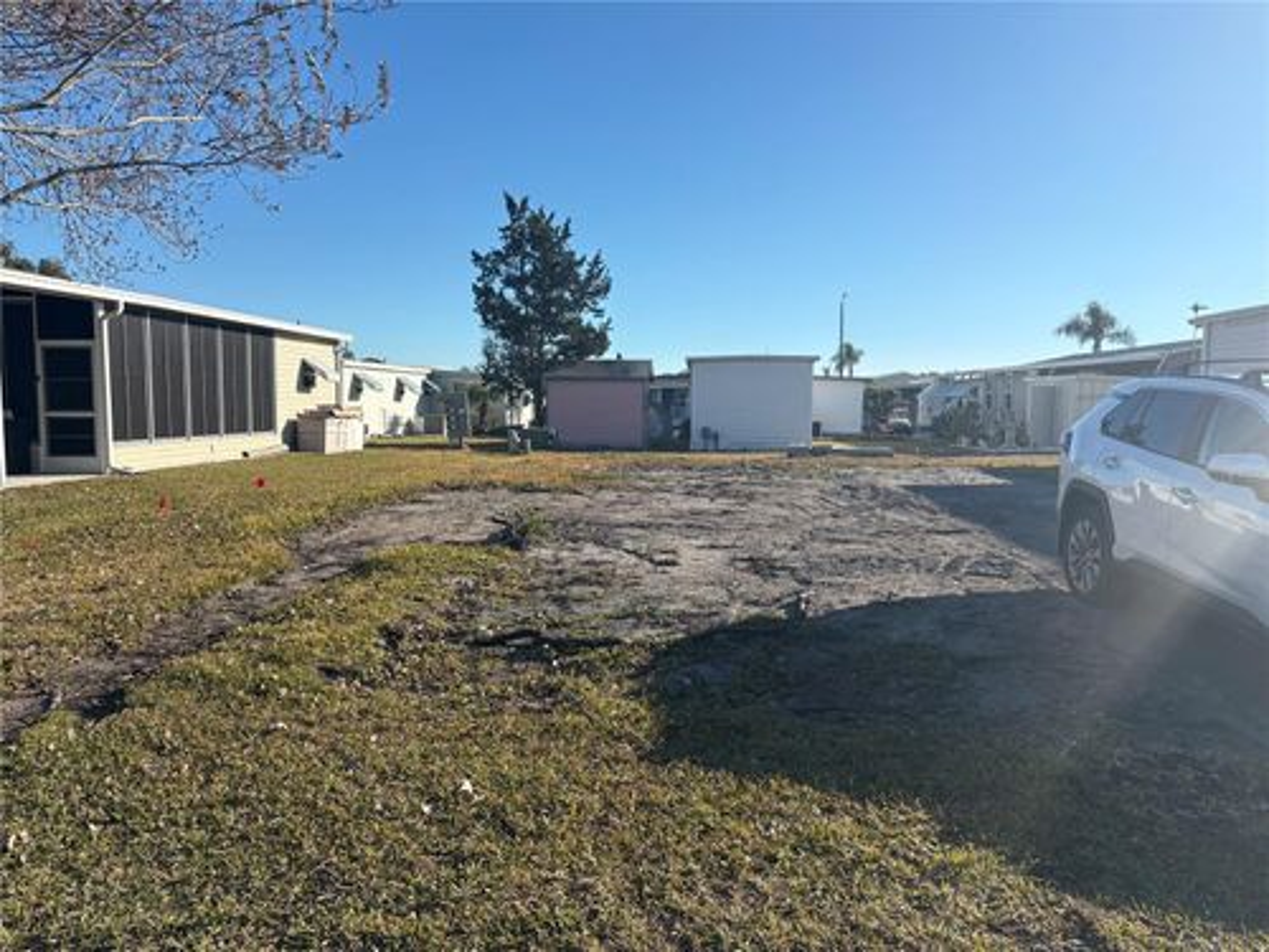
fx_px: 953
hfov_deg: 67.3
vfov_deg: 53.1
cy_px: 476
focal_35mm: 26
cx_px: 634
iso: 50
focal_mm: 5.96
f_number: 1.6
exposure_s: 1/3831
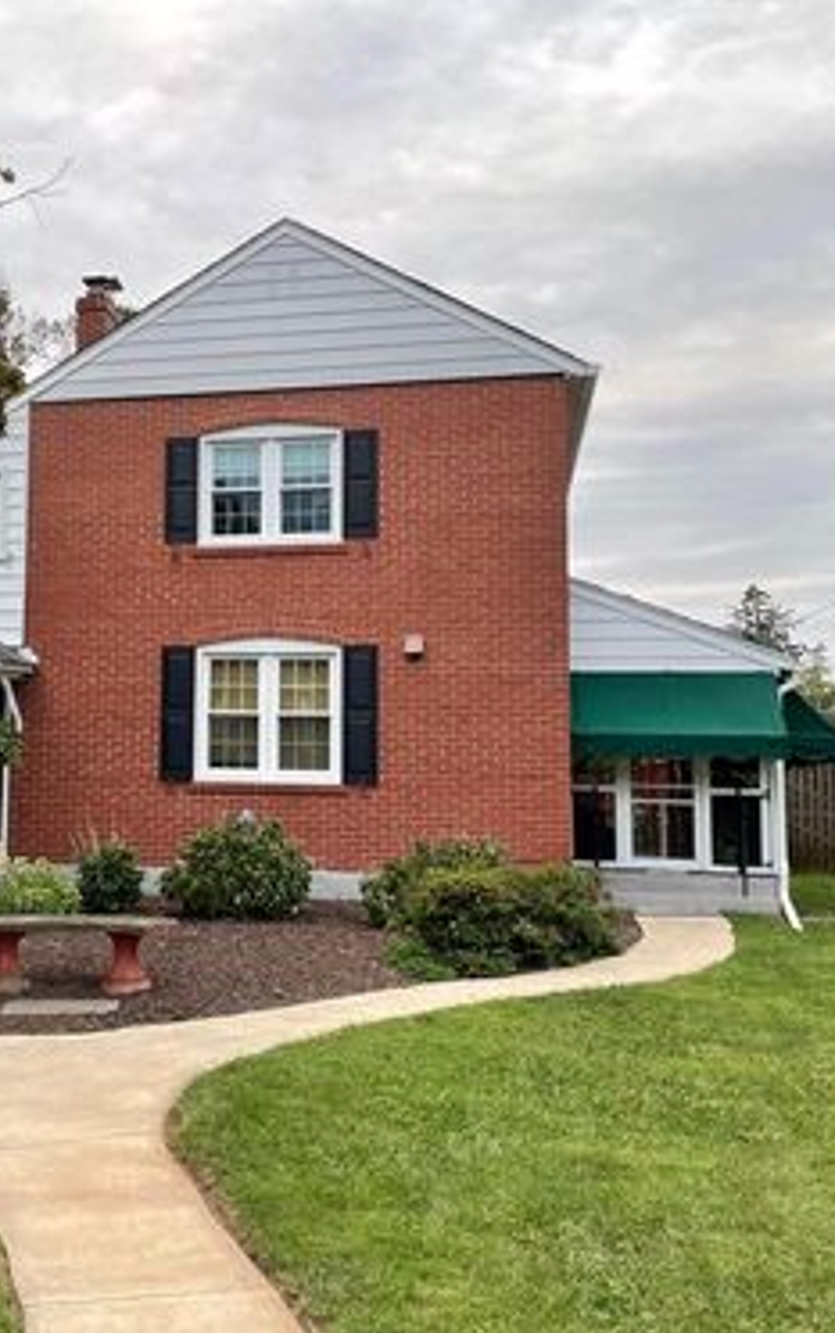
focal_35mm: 37
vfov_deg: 52.7
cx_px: 176
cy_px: 668
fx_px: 1345
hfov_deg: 33.6
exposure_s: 1/121
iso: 40
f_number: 1.6
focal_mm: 4.2
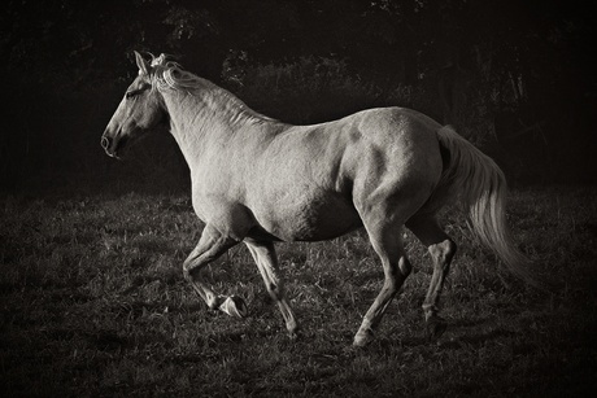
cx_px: 298
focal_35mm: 154
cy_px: 199
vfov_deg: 8.9
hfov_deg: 13.3
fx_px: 2554
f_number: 7.1
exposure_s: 1/1250
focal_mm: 56.39
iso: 800
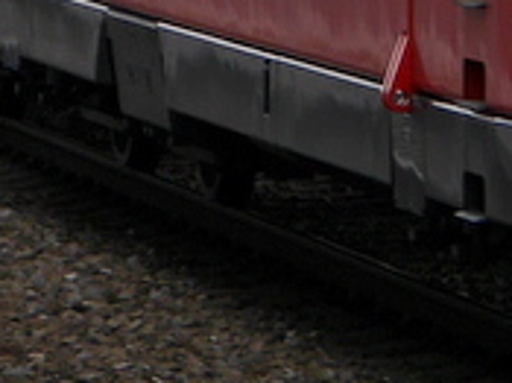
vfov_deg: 2.8
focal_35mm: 527
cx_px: 597
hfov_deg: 3.8
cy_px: -408
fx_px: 7789
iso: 160
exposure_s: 1/160
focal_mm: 42
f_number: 6.3
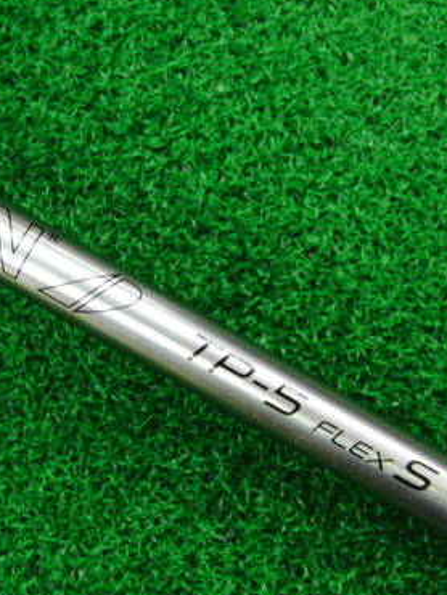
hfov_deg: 22.4
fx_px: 1101
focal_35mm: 64
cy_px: 298
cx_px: 51
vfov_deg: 30.2
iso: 400
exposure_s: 1/40
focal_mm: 6.42
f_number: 3.6
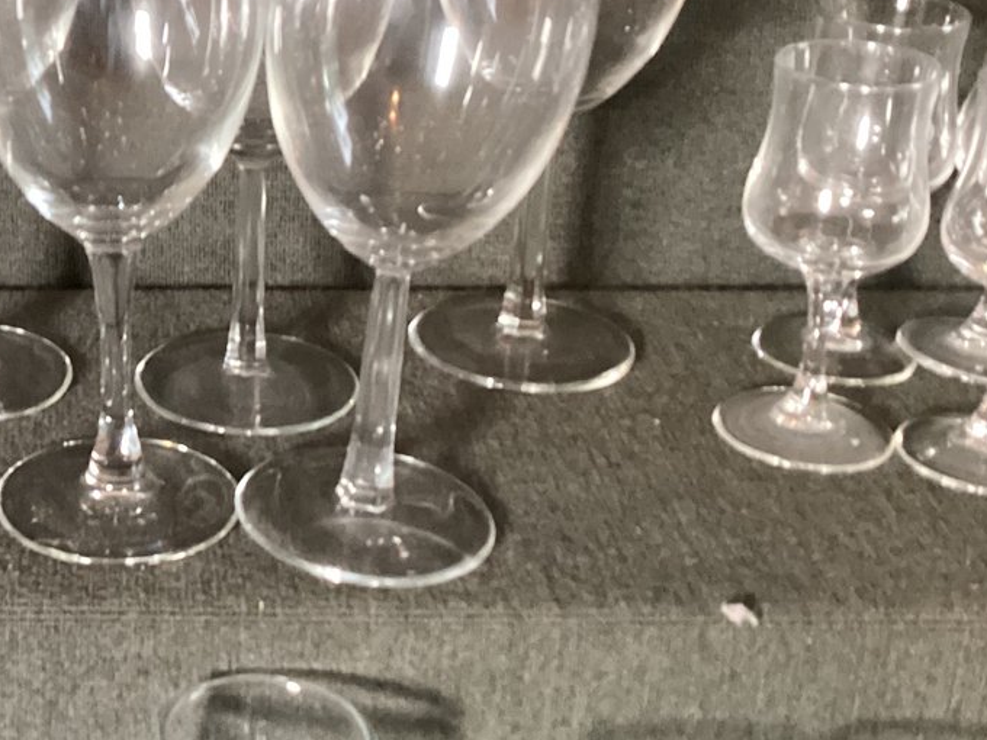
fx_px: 1967
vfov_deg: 21.2
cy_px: 243
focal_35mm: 69
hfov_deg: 26.3
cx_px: -56
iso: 400
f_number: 2.4
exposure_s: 1/30
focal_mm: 3.3
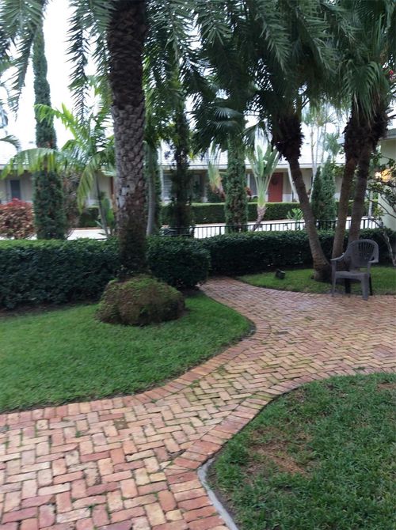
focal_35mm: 32
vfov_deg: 56.9
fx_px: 490
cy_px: 265
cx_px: 198
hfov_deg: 44.0
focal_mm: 3.3
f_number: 2.4
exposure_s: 1/40
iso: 40
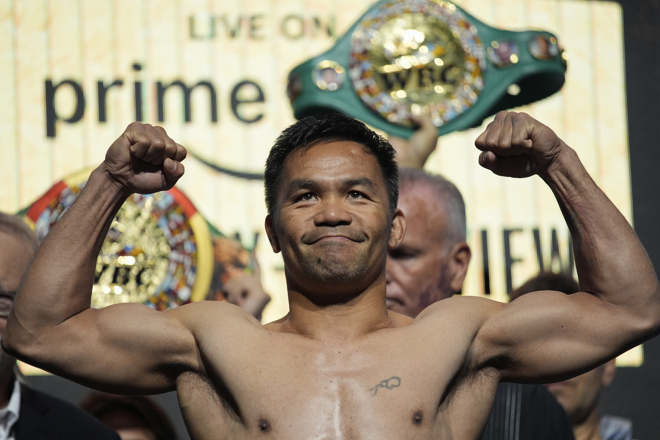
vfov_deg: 6.9
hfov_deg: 10.3
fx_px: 3666
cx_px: 330
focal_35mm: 200
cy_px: 220
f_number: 2.8
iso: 3200
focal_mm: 200
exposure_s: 1/1000
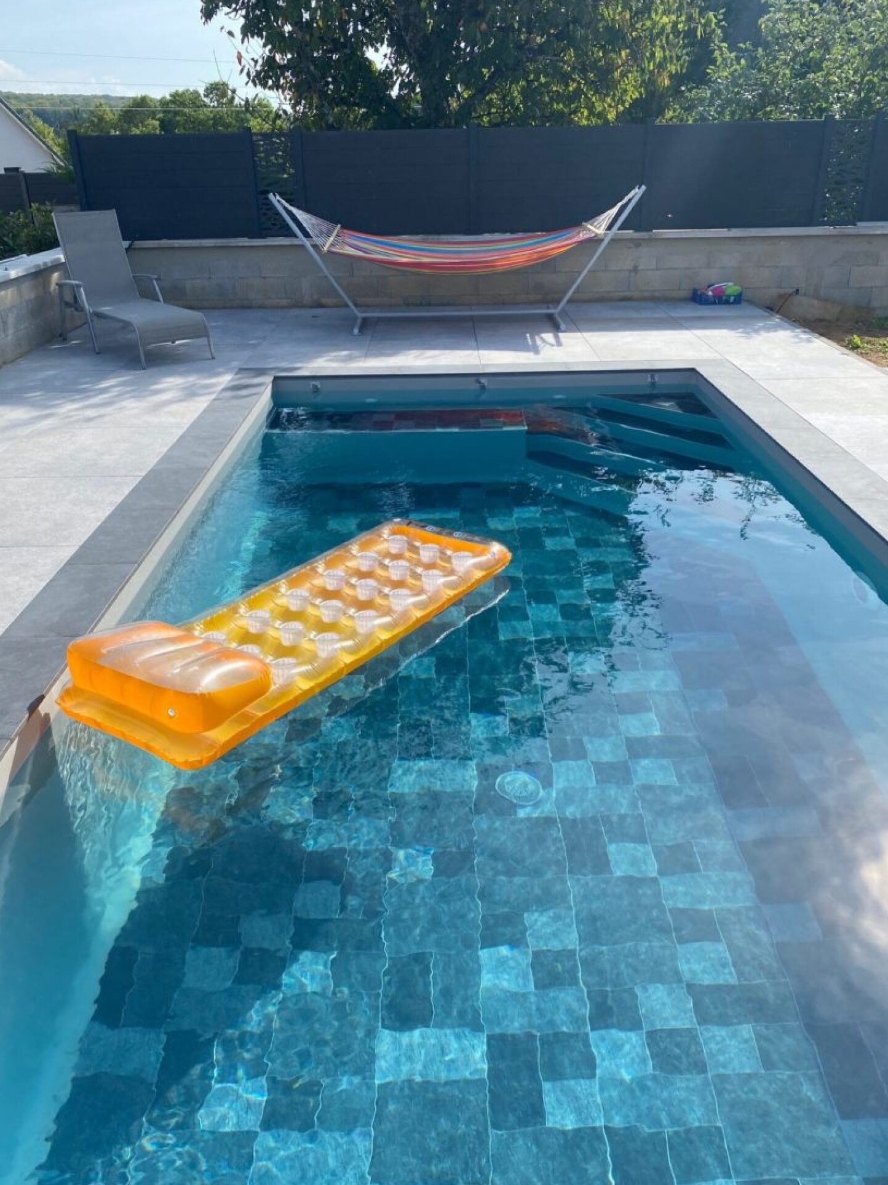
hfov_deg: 51.3
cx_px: 442
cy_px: 599
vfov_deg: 65.3
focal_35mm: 27
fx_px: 924
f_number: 1.8
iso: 32
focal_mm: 4.25
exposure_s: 1/2141
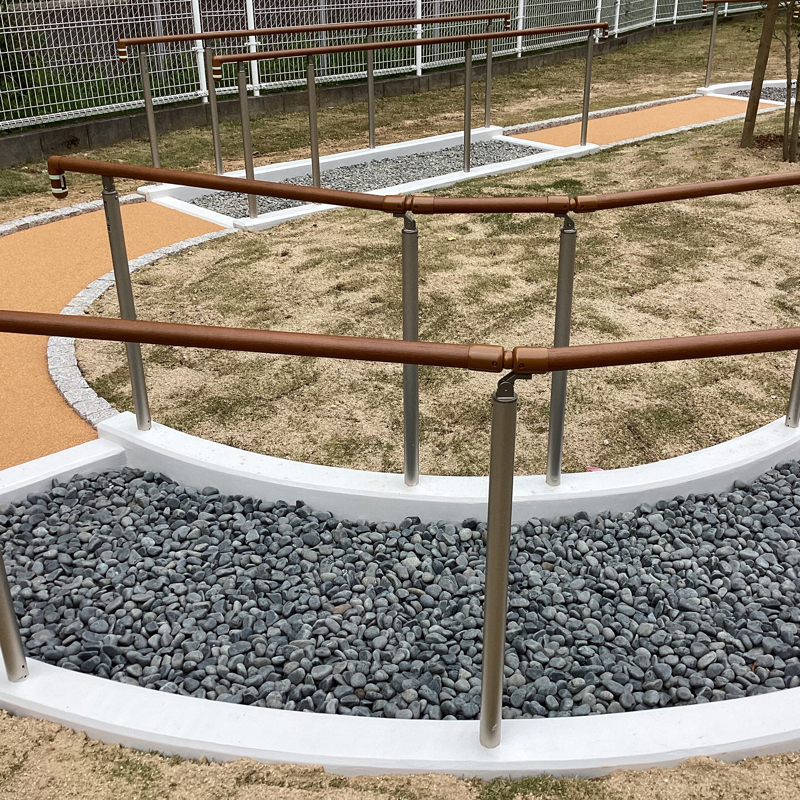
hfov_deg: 44.8
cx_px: 464
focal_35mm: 37
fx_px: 967
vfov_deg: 44.9
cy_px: 399
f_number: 2.4
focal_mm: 3.3
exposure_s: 1/582
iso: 25
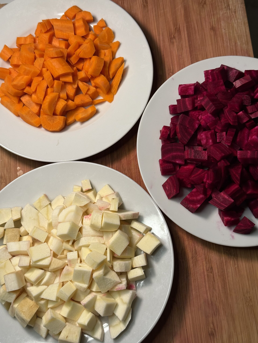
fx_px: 477
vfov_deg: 39.7
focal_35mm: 48
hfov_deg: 30.3
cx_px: 129
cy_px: 172
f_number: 1.78
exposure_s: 1/121
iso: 80
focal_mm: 6.76
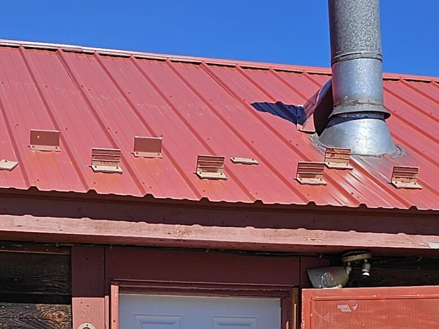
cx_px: 233
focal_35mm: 89
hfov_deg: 22.0
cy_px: 443
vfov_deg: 15.7
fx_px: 1129
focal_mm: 6.3
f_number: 1.7
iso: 12
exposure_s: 1/1606
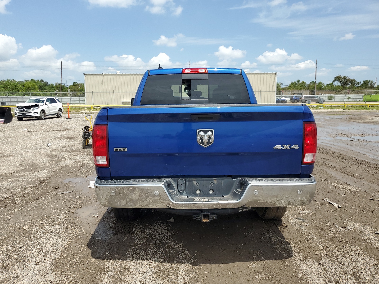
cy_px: 142
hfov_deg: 67.3
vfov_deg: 53.1
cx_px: 190
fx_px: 285
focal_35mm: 26
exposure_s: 1/3333
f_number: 1.5
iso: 50
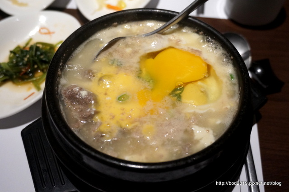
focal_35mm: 38
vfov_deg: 35.4
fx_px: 301
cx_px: 144
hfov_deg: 51.3
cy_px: 96
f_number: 4.5
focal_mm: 25
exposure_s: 1/60
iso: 1600
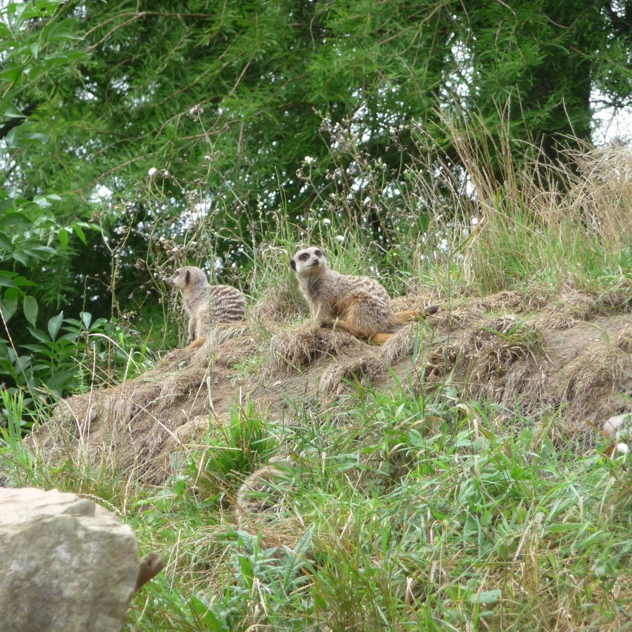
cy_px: 317
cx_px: 332
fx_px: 6837
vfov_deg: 5.3
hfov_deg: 5.3
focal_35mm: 331
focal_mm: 47
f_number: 4.9
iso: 200
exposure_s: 1/60
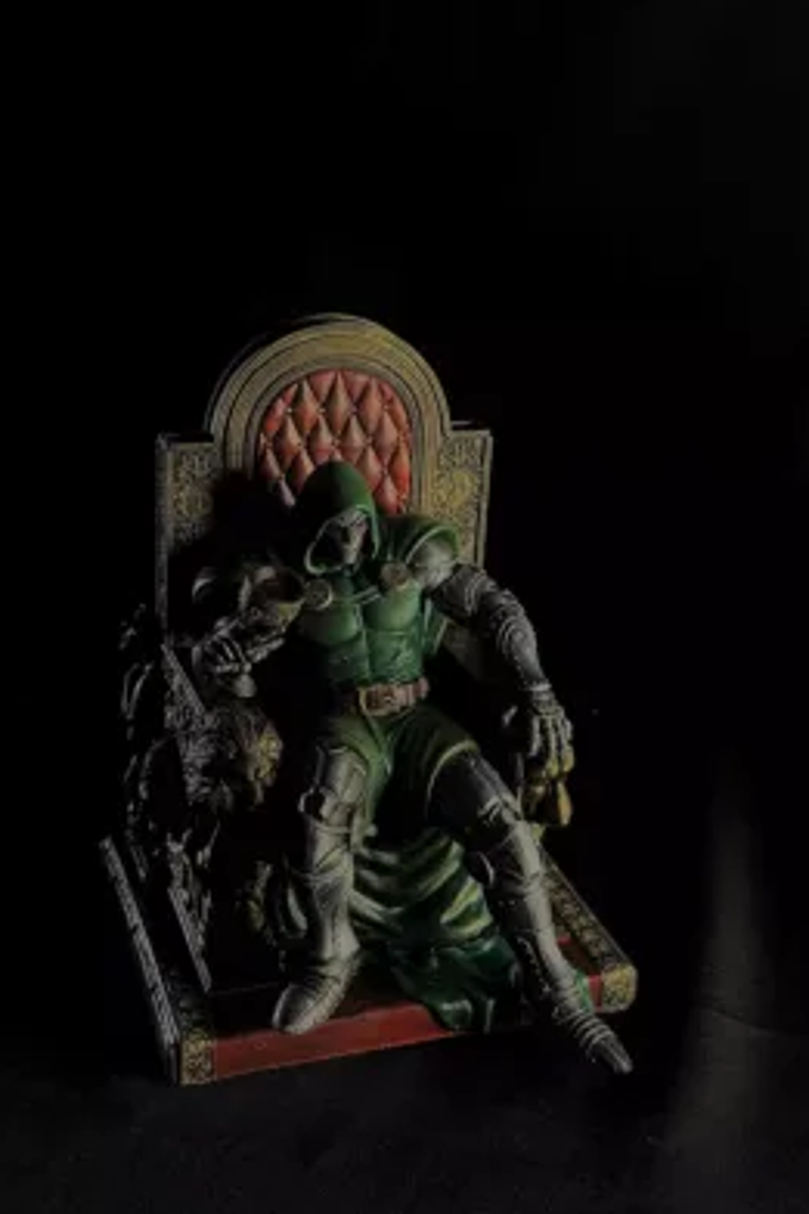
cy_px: 604
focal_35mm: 51
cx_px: 422
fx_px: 1721
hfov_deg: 26.5
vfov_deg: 38.9
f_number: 1.78
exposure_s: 1/32
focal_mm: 6.76
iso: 320
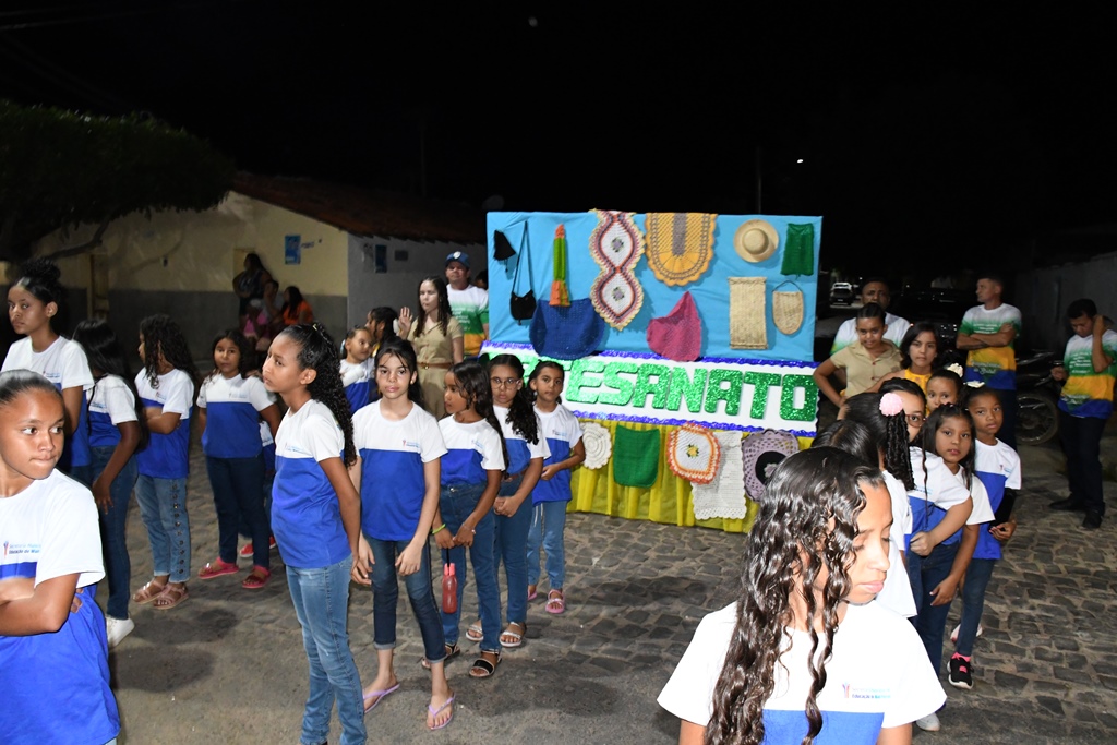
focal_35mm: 27
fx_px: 838
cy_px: 372
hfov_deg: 67.4
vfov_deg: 47.9
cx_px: 558
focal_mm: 18
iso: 5000
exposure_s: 1/40
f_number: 6.3
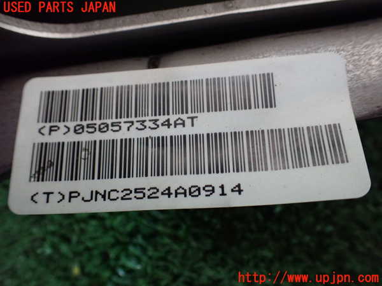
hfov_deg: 60.0
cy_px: 143
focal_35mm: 30
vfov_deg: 46.8
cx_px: 191
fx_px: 331
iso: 800
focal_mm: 5.4
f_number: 2.3
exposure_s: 1/80
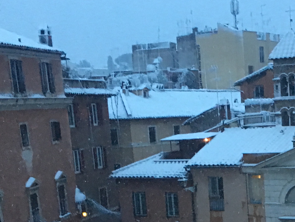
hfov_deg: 22.8
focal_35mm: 83
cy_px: 279
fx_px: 707
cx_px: 281
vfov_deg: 16.9
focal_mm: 4.15
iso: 200
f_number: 2.2
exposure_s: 1/25
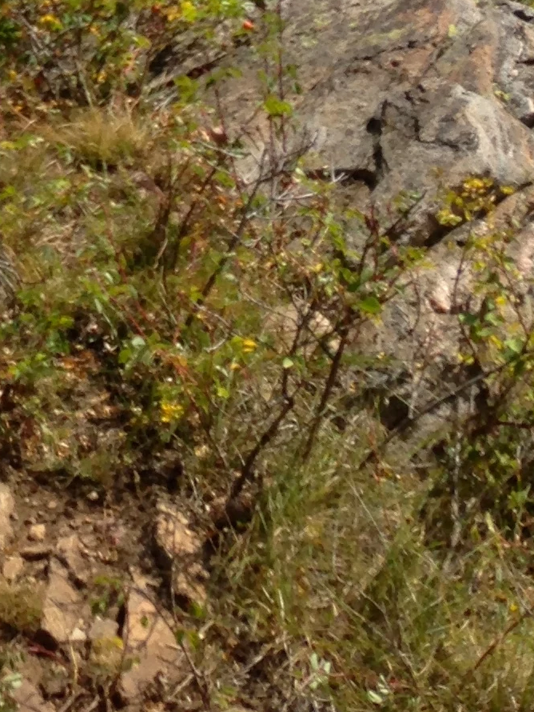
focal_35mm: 121
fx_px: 2488
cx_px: -305
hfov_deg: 11.6
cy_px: -467
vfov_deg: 14.7
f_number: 2.4
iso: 50
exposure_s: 1/1466
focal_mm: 4.13
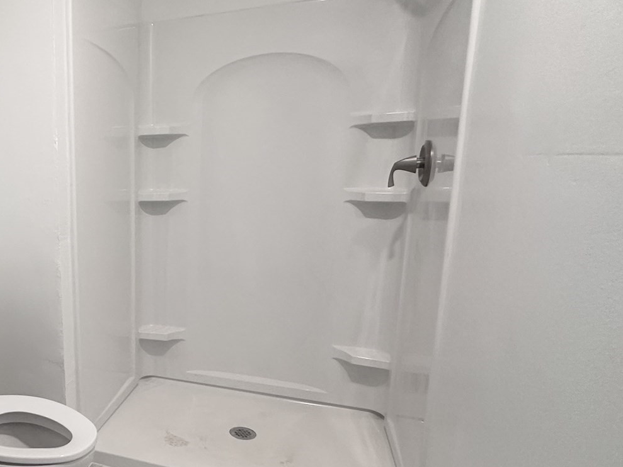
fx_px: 522
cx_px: 65
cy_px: 268
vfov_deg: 48.1
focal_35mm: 29
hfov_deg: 54.0
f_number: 2.2
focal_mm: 2.22
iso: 250
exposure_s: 1/120
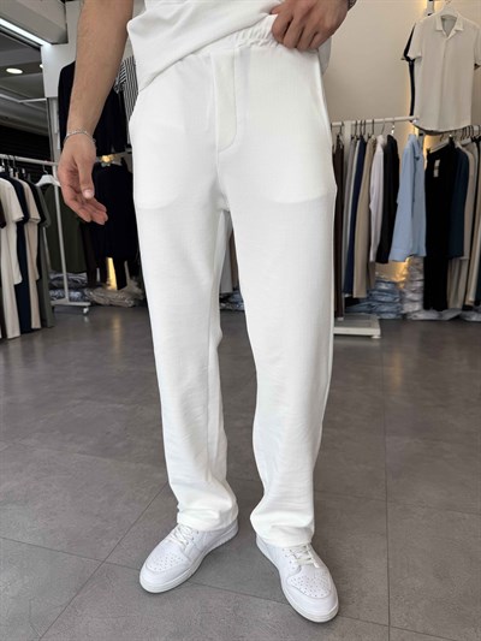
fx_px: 444
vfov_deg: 71.6
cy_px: 320
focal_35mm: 24
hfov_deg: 56.8
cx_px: 240
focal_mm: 6.76
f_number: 1.78
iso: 80
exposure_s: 1/649
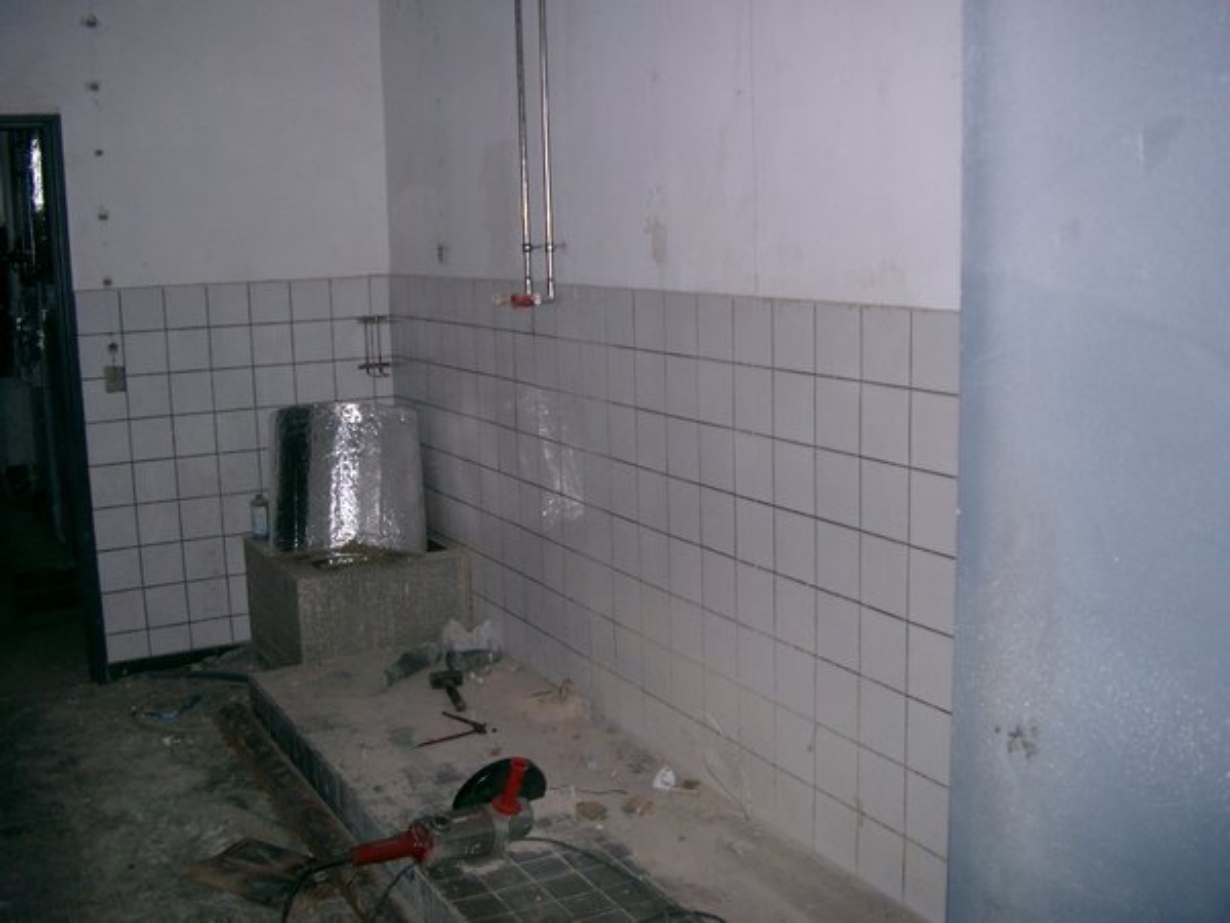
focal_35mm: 37
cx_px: 615
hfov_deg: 50.1
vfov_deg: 38.7
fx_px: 1315
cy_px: 462
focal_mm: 7.6
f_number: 2.6
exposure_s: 1/60
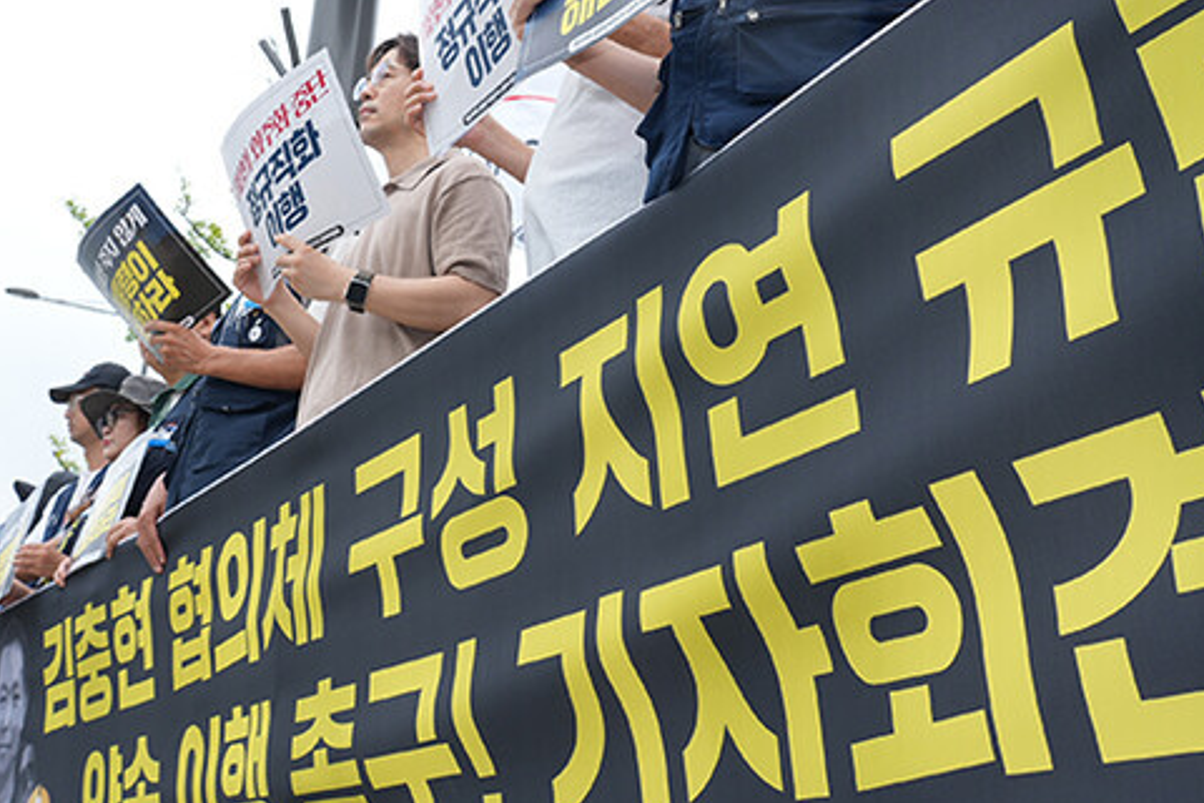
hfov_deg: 41.1
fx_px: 1605
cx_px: 532
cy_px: 115
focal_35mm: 48
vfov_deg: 27.3
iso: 200
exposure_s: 1/200
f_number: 7.1
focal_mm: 24
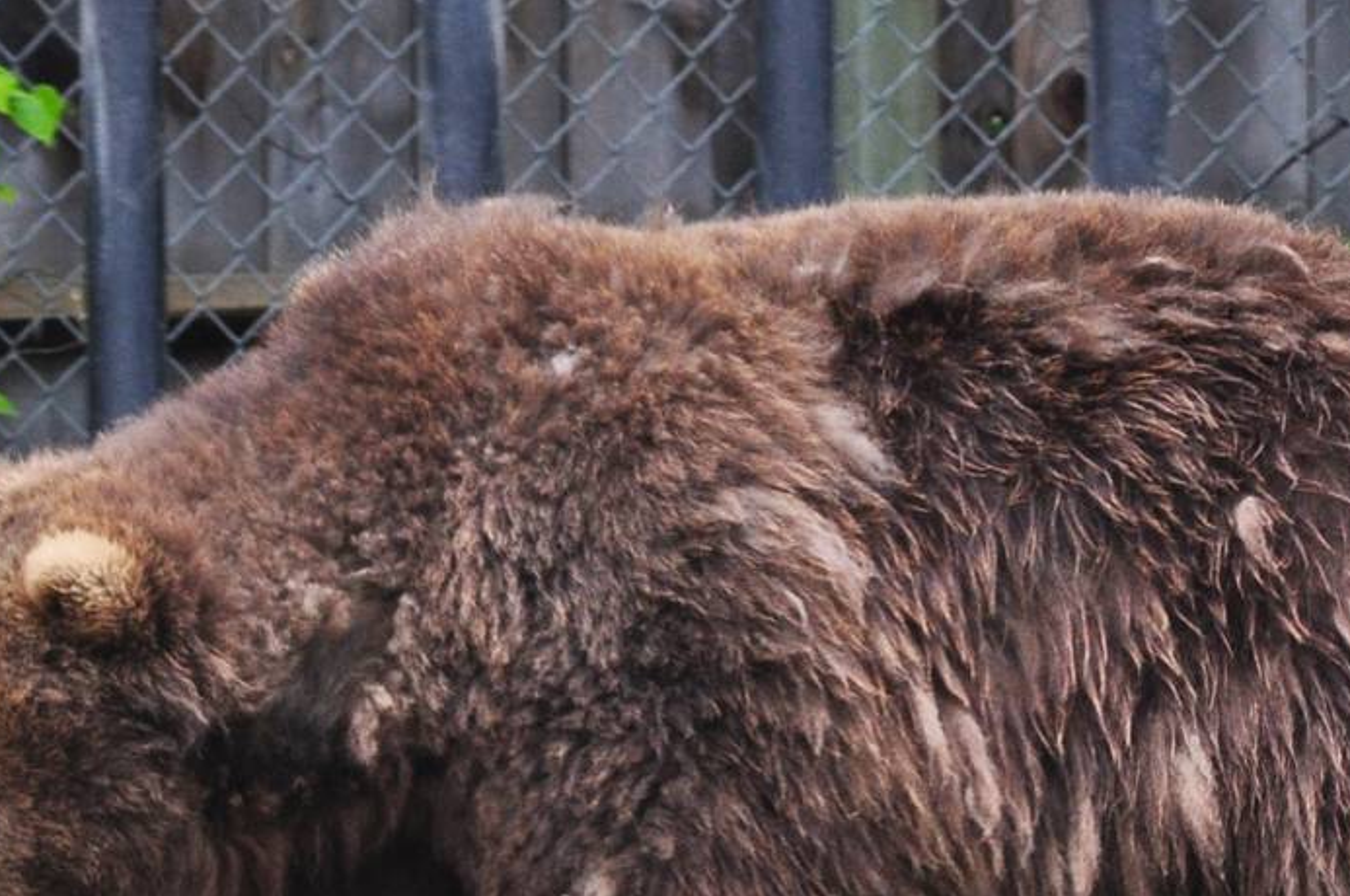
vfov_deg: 1.5
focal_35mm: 935
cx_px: 538
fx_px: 35013
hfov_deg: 2.2
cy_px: 720
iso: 400
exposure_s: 1/125
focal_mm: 270
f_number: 9
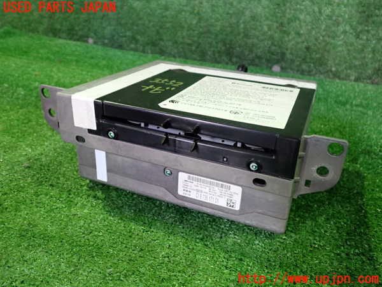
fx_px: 331
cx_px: 191
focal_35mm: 30
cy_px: 144
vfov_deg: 46.8
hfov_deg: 60.0
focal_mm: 5.4
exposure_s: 1/30
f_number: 2.3
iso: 640
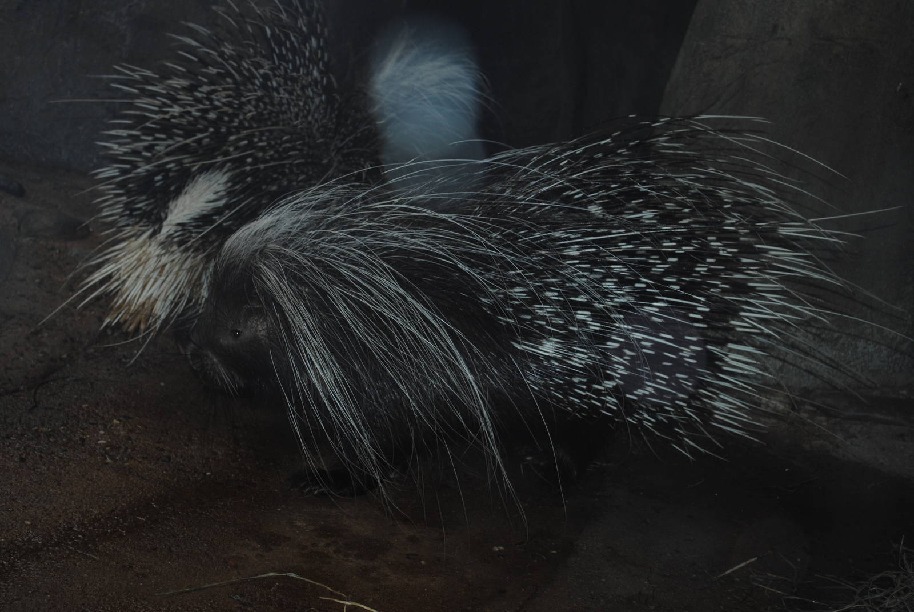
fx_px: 1373
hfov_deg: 36.8
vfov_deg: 25.1
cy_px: 306
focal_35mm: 54
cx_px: 457
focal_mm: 36
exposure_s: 1/60
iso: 200
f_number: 5
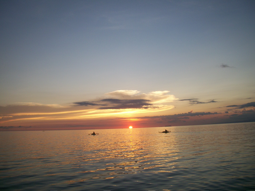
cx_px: 128
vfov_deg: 40.7
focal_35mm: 35
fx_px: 258
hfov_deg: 52.6
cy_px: 96
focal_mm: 6.3
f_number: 3.1
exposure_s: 1/320
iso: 80
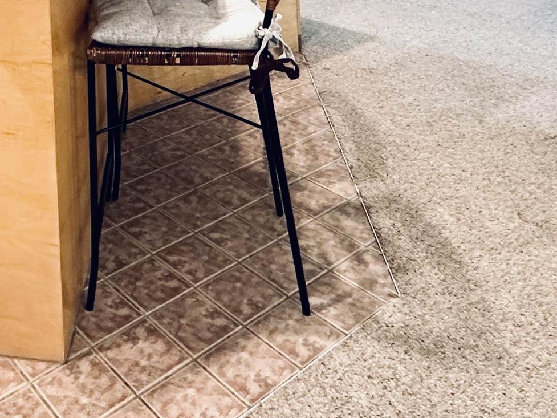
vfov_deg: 26.4
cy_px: -161
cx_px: 63
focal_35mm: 44
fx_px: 708
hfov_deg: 40.0
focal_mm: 2.22
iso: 200
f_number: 2.2
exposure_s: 1/60
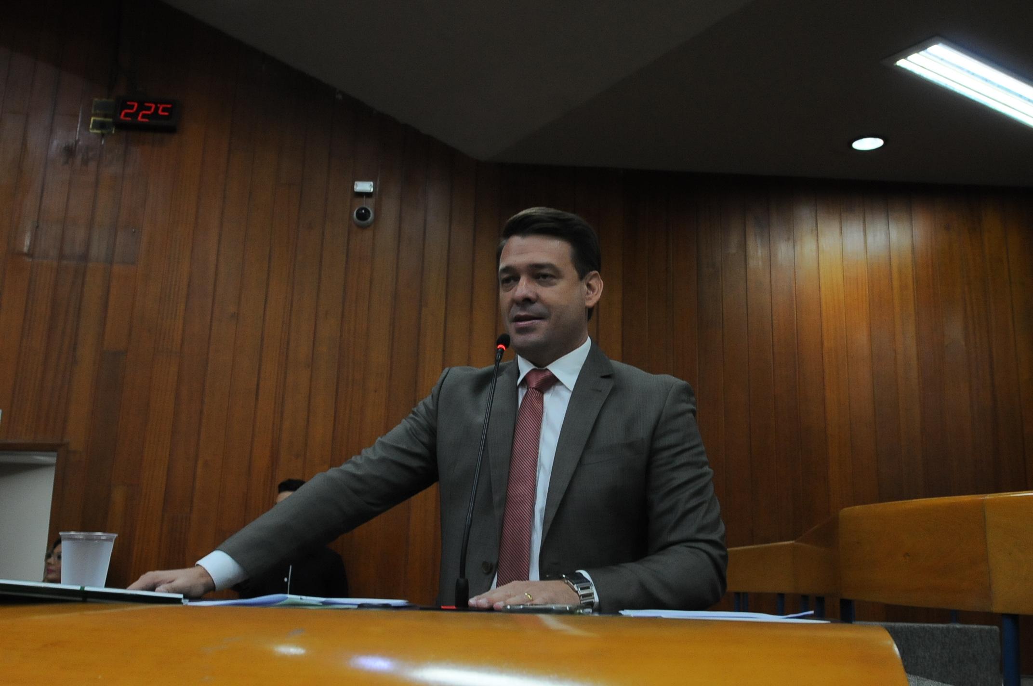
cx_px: 516
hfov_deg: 53.2
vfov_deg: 36.8
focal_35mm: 36
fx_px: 1032
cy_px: 343
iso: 1250
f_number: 6.3
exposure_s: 1/60
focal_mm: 24
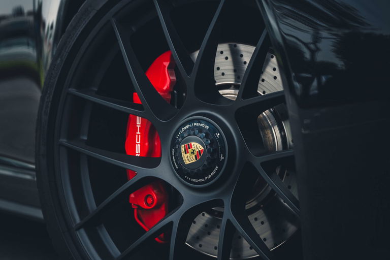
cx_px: 195
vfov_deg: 16.1
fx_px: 921
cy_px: 130
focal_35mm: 85
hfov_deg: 23.9
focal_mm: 85
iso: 200
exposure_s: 1/100
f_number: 4.5
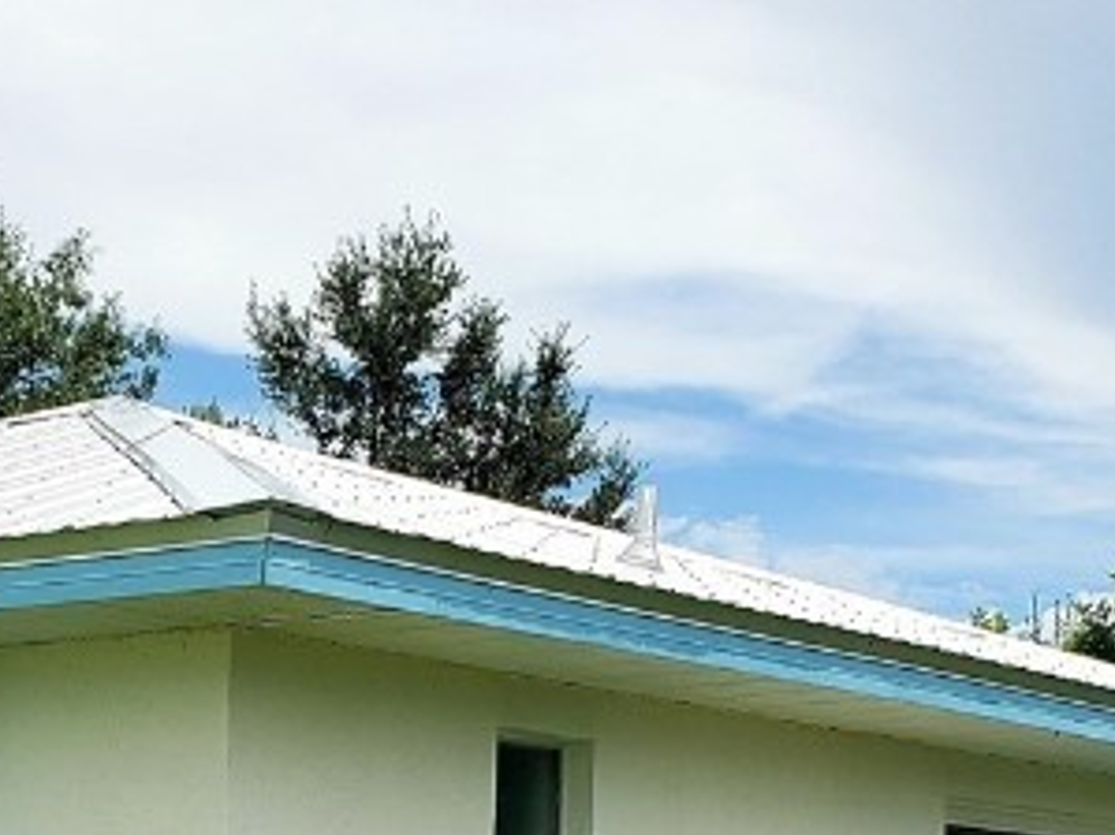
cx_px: 183
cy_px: 1047
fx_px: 2866
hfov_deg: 21.7
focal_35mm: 89
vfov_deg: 15.8
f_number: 2.4
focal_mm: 4.3
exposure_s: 1/1750
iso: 50
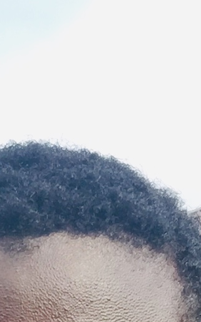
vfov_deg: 23.1
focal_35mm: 82
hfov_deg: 15.7
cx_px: 9
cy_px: 389
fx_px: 718
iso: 32
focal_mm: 2.65
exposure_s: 1/343
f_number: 2.2
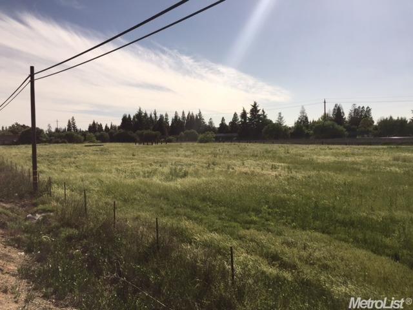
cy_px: 155
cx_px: 206
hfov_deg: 61.7
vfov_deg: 48.2
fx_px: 346
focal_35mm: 29
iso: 32
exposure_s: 1/3597
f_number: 2.2
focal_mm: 4.15
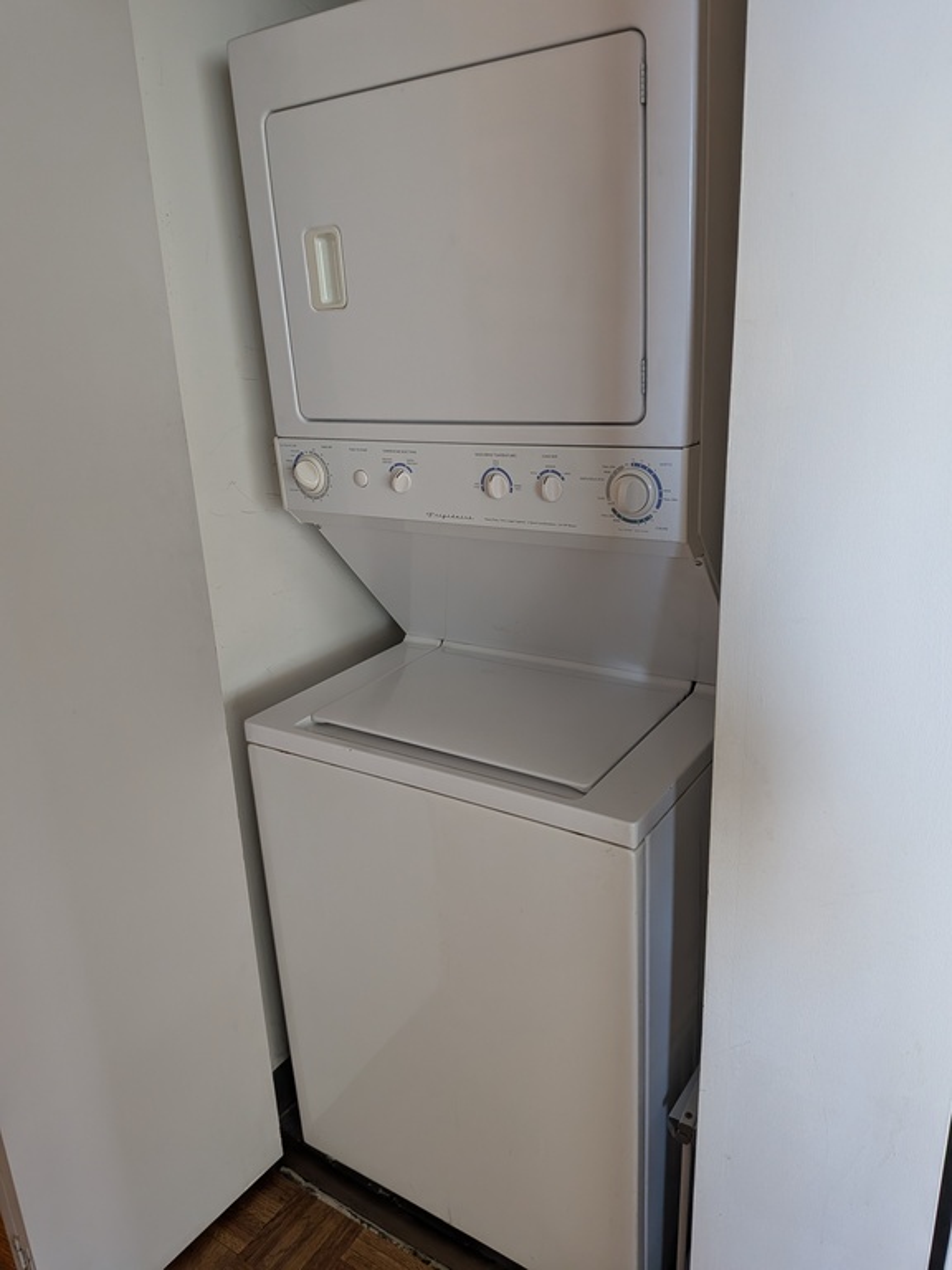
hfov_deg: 56.8
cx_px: 476
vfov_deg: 71.6
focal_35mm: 24
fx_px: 880
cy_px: 635
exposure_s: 1/24
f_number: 1.7
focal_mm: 4.53
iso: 91
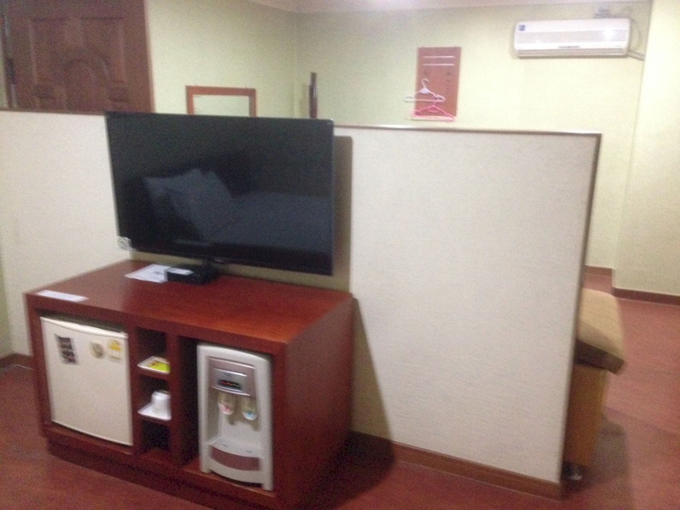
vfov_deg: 42.9
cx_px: 340
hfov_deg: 55.4
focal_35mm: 33
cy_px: 255
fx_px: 648
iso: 800
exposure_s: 1/15
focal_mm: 4.12
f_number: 2.4
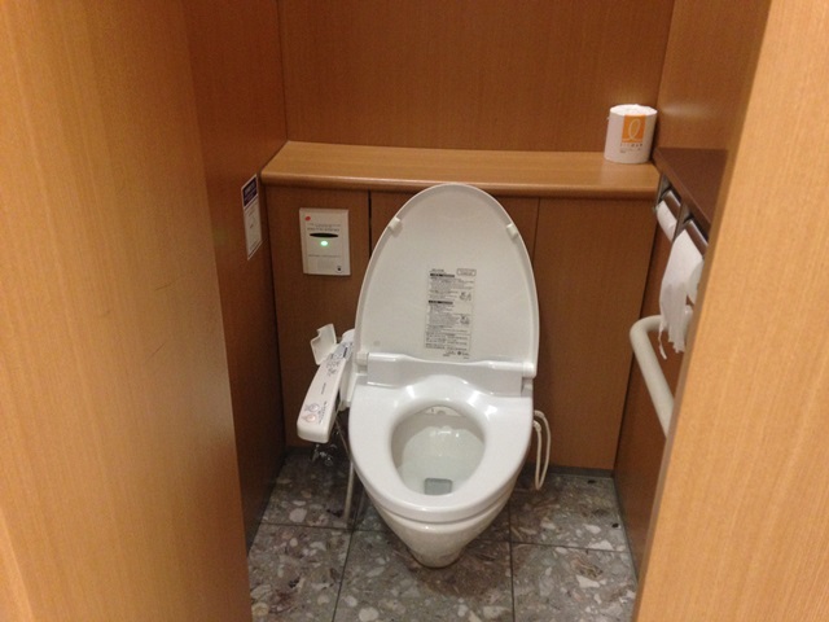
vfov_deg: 42.9
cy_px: 311
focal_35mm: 33
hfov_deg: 55.4
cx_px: 414
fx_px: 790
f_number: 2.4
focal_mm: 4.12
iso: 250
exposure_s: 1/20
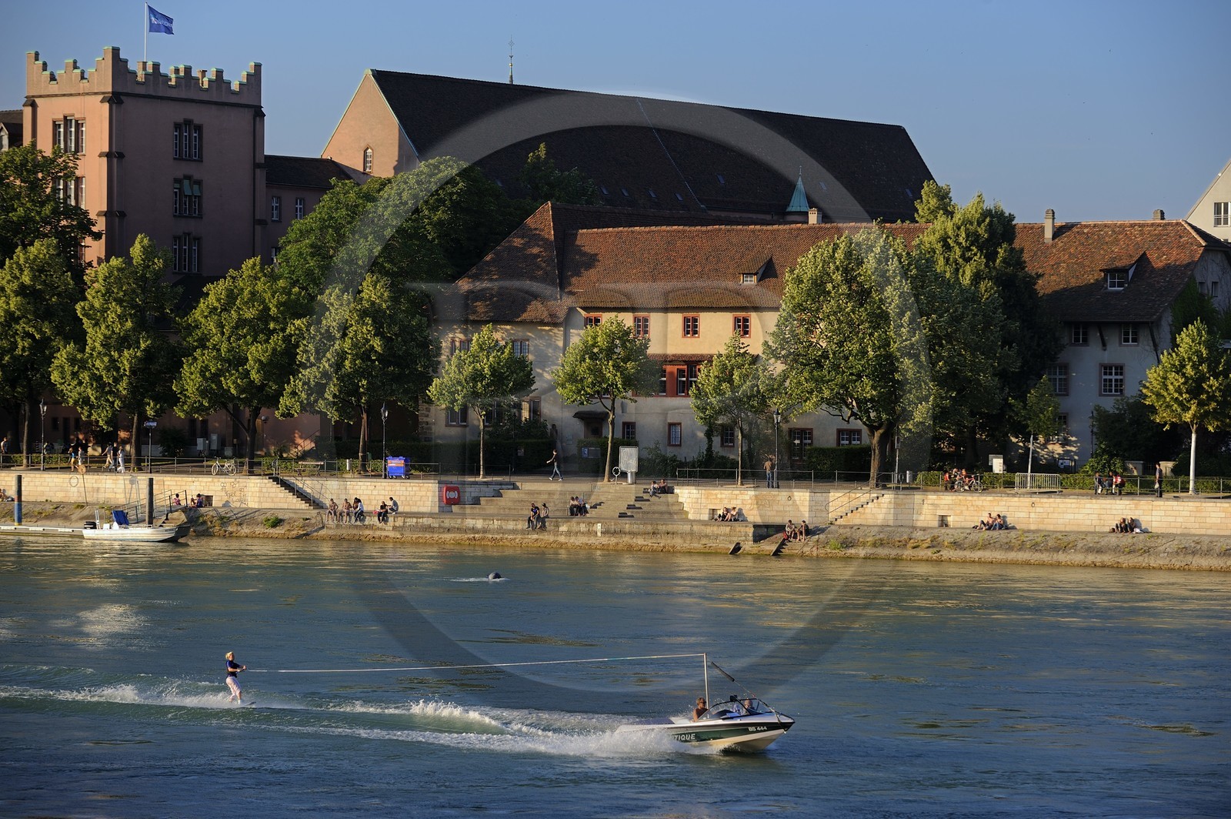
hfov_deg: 18.6
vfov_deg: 12.4
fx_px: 3758
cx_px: 616
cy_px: 410
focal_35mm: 110
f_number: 5
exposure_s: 1/400
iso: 200
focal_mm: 110
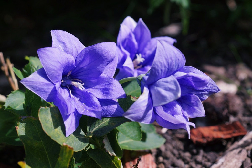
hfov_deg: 27.0
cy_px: 84
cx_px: 126
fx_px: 524
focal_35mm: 75
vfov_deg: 18.1
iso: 100
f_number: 6.3
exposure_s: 1/320
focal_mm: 50
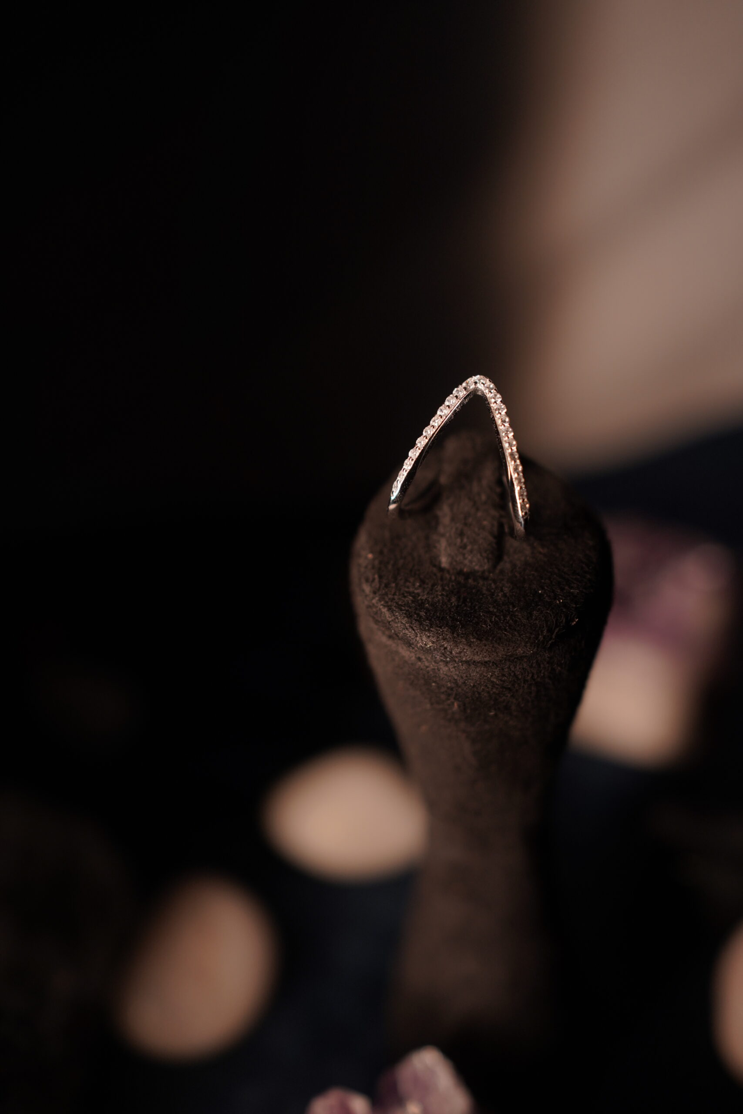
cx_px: 372
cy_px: 557
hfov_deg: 37.9
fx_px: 1083
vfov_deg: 54.4
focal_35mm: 35
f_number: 2.8
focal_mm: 35
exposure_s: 1/1600
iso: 640
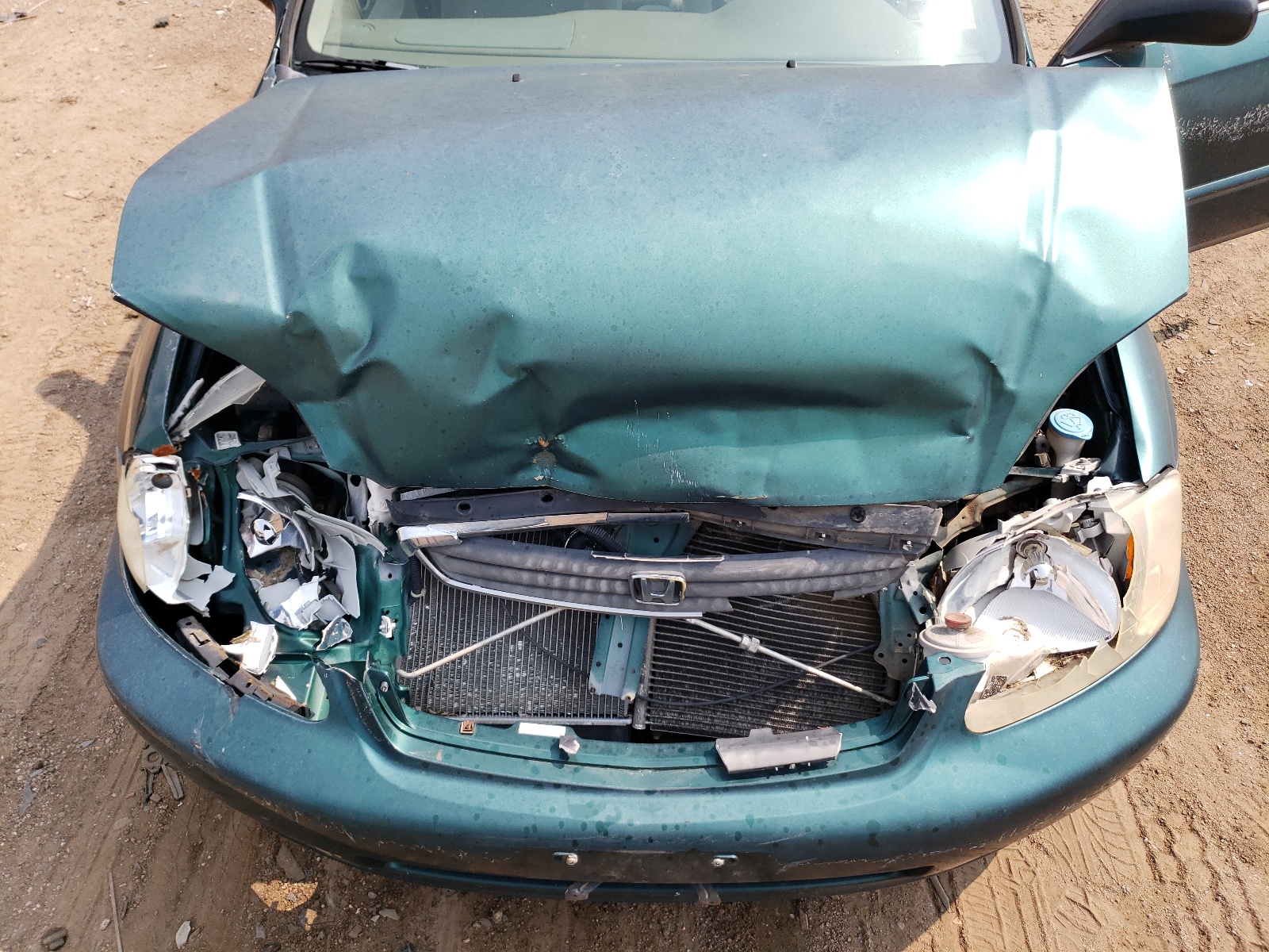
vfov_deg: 53.1
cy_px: 476
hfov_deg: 67.3
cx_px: 634
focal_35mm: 26
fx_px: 953
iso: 50
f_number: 1.5
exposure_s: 1/1429
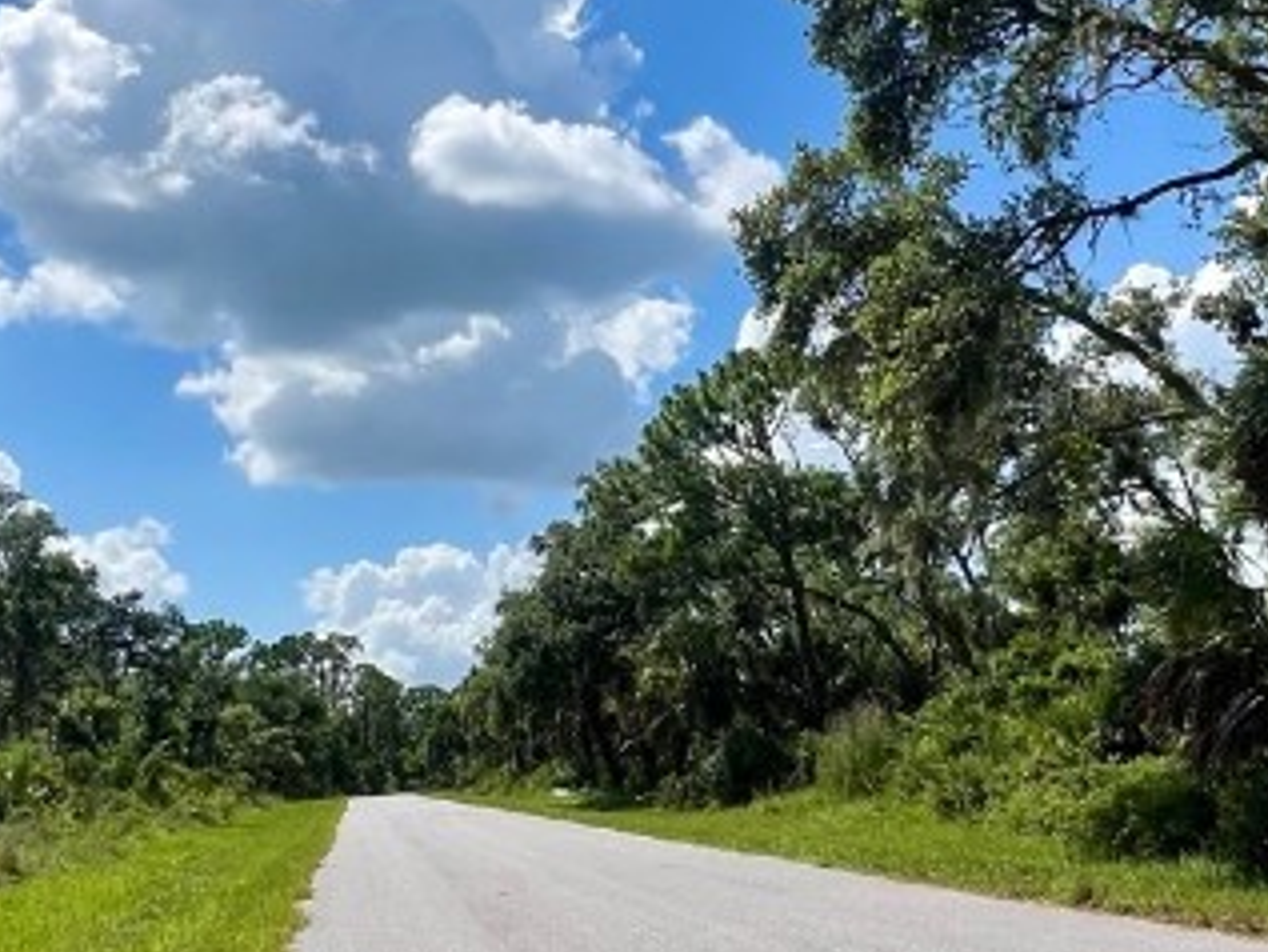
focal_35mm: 42
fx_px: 1539
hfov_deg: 44.7
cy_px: 596
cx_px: 692
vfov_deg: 34.2
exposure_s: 1/2660
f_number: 1.8
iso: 32
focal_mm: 1.57
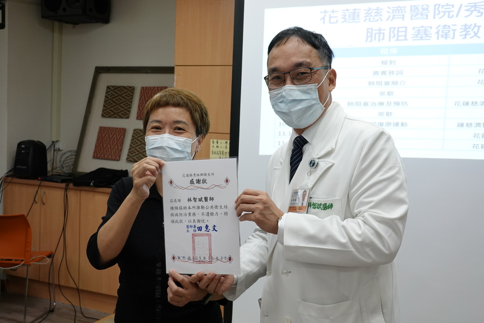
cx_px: 242
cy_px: 162
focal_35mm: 43
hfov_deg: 45.4
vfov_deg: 31.2
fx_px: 578
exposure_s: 1/80
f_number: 4
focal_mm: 15.9
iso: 500
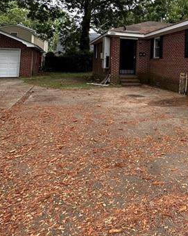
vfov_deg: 53.3
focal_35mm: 31
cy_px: 46
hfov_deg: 42.8
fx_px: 216
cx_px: 172
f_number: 2.2
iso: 40
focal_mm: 2.22
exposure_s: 1/296
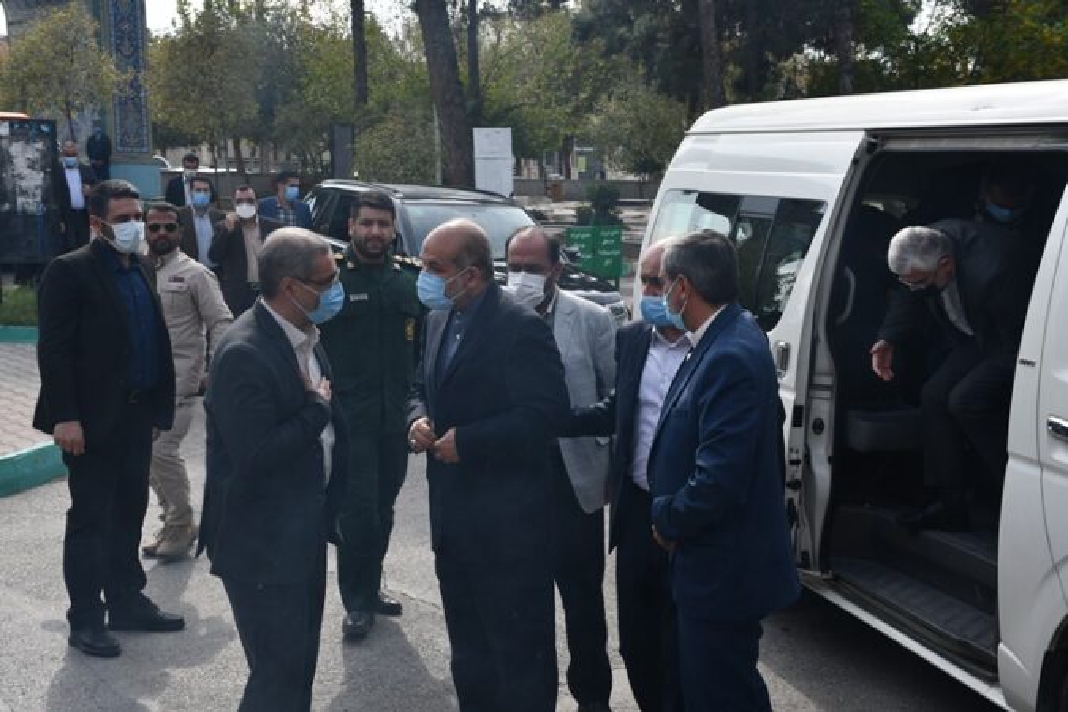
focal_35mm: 51
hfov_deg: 38.9
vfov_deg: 26.5
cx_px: 534
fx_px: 1513
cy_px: 356
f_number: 8
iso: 160
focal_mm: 34
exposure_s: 1/250
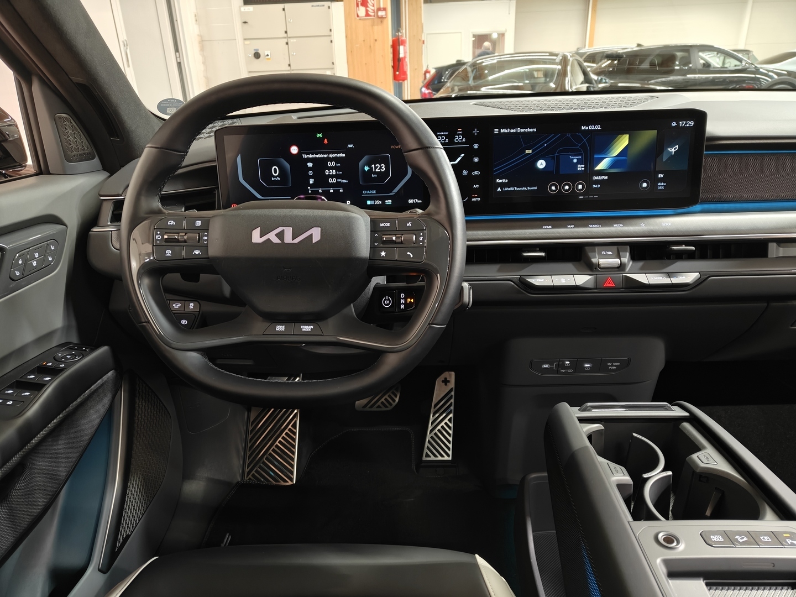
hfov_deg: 71.6
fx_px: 552
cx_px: 398
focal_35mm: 24
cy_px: 298
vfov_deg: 56.8
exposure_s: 1/24
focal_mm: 5.59
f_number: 1.8
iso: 200
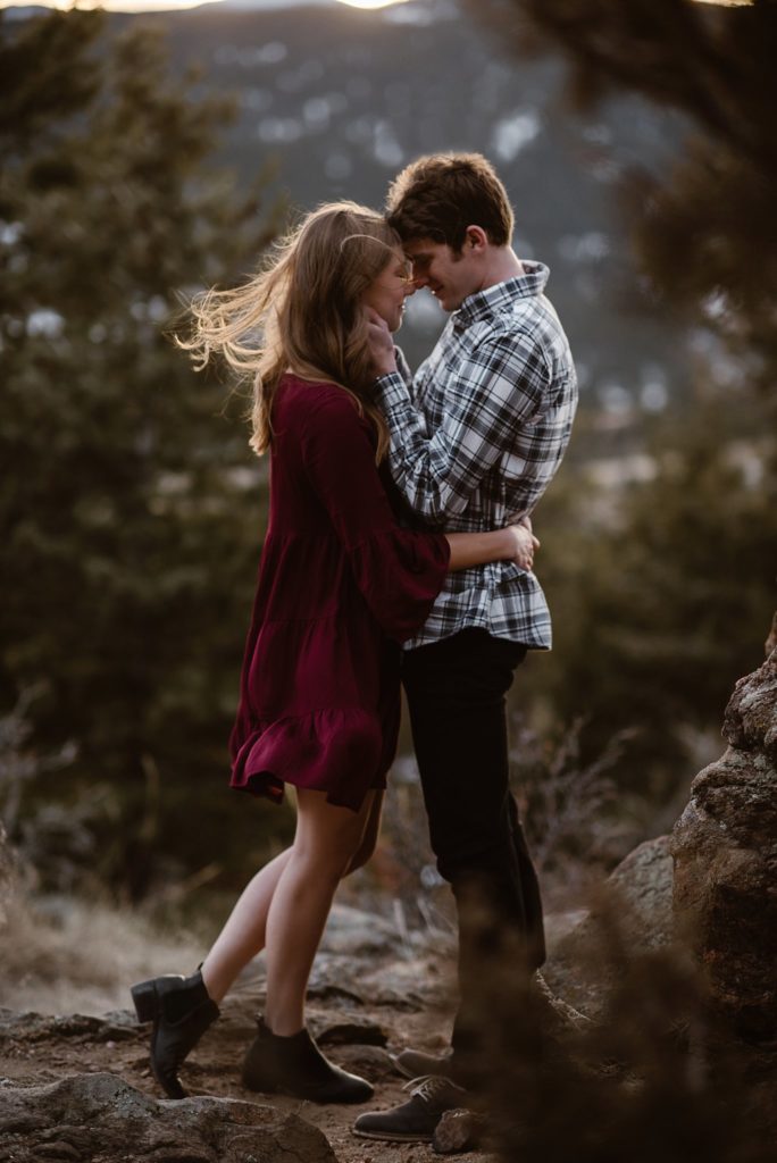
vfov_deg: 23.9
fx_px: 2748
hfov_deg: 16.1
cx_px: 388
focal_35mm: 85
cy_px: 582
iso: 250
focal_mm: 85
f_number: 2
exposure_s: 1/200
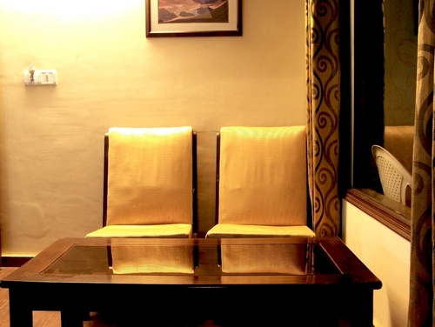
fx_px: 478
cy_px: 164
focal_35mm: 38
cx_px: 218
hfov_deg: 48.9
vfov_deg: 37.8
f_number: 6.3
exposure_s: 2
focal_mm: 6.3
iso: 80
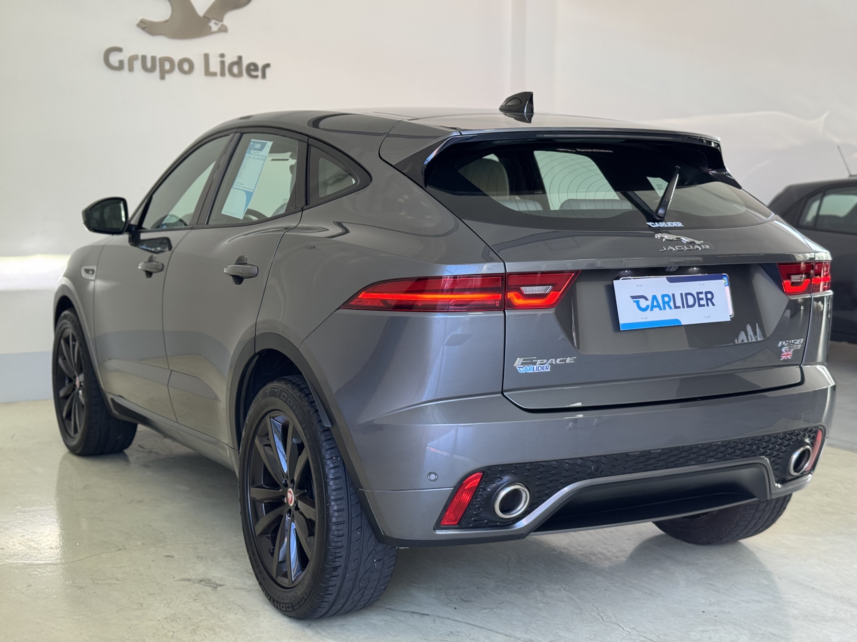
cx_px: 428
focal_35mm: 48
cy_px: 321
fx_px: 1188
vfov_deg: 30.3
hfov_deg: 39.7
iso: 100
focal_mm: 6.76
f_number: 1.78
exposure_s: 1/87
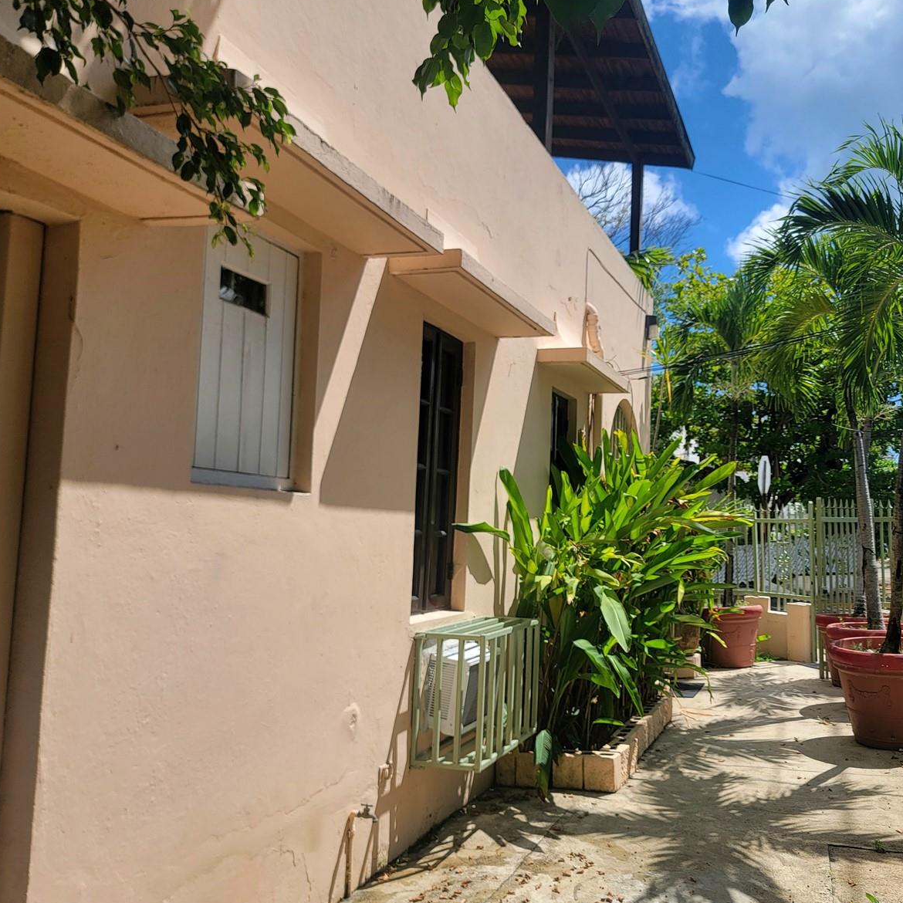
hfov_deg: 54.4
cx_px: 607
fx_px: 856
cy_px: 452
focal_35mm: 29
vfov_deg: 55.6
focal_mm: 6.7
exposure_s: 1/1111
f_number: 1.8
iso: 16
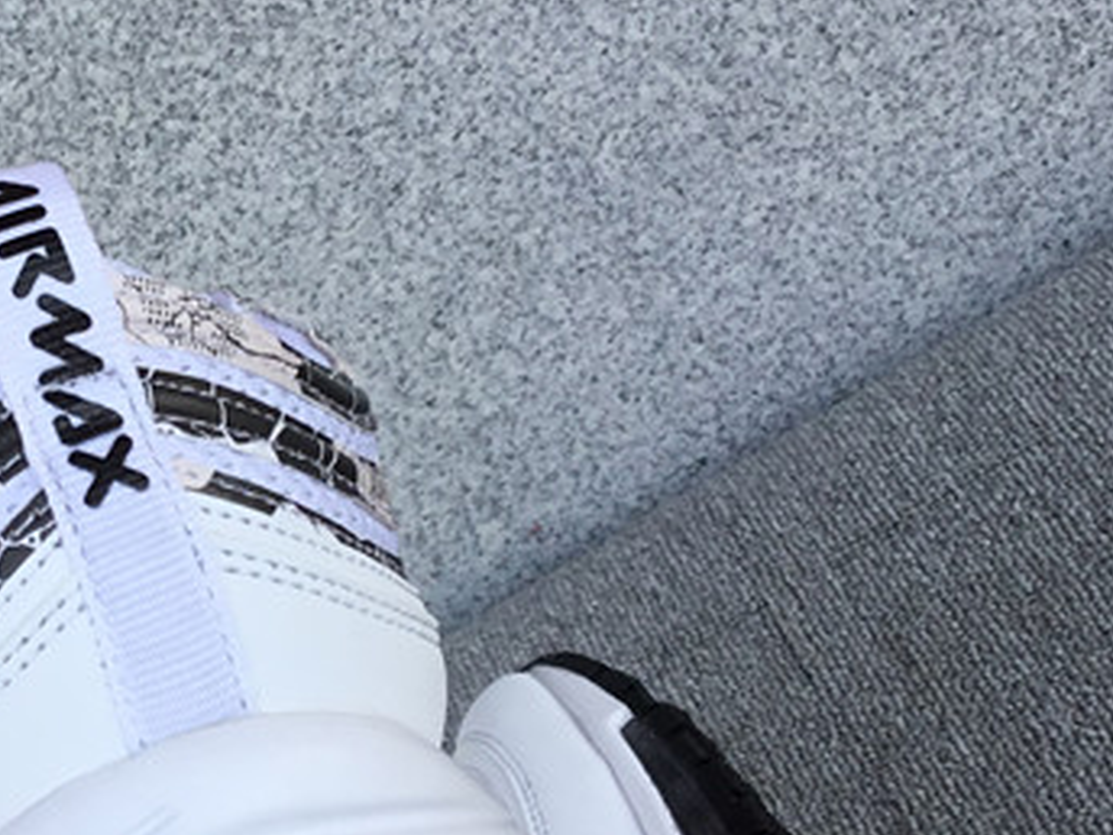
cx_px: 120
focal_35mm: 81
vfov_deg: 18.2
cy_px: 458
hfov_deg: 23.5
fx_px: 2604
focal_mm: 3.3
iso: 25
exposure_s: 1/409
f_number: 2.4
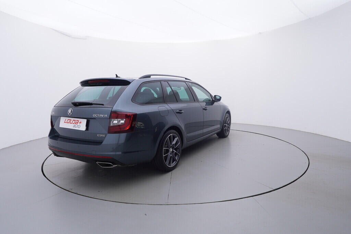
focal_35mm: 22
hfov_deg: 77.3
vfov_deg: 56.2
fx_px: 219
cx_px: 176
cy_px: 117
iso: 200
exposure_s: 1/80
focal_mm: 15
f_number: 5
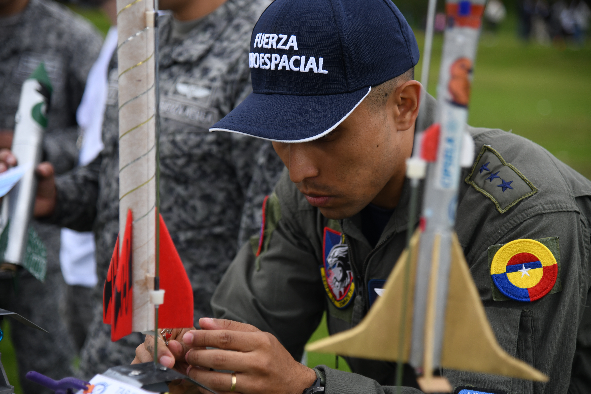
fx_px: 1395
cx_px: 296
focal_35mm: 85
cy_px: 197
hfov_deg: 23.9
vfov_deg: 16.1
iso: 400
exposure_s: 1/1600
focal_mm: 85
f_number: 4
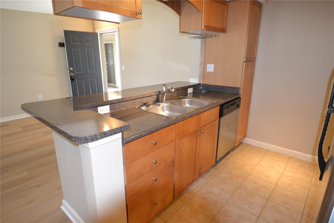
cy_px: 112
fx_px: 181
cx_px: 167
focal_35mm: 20
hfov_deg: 85.4
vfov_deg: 63.2
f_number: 3.8
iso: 1250
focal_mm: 13
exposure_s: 1/60
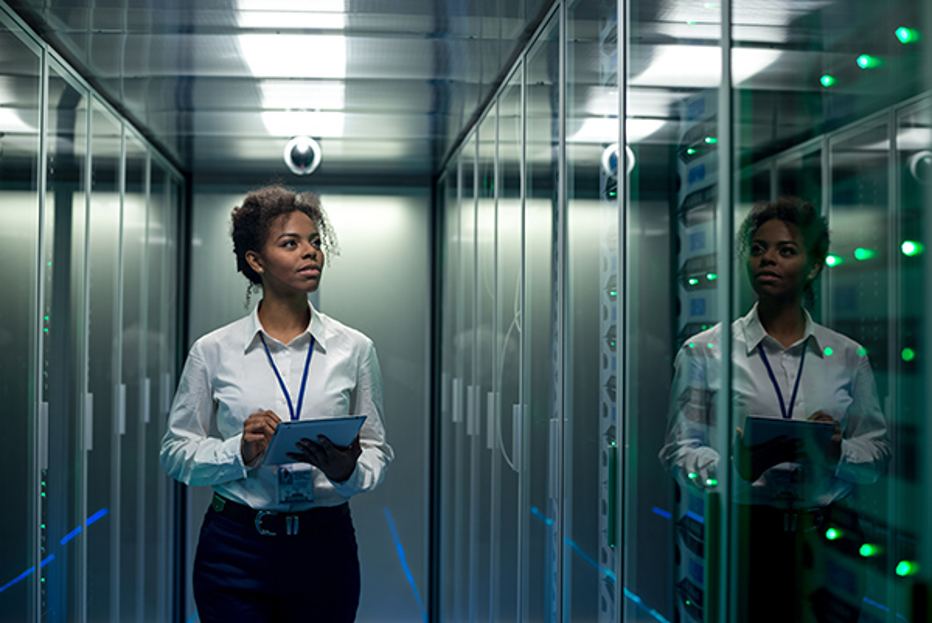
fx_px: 1295
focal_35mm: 50
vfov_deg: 27.0
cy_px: 312
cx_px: 466
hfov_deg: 39.6
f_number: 3.5
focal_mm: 50
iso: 400
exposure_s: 1/250
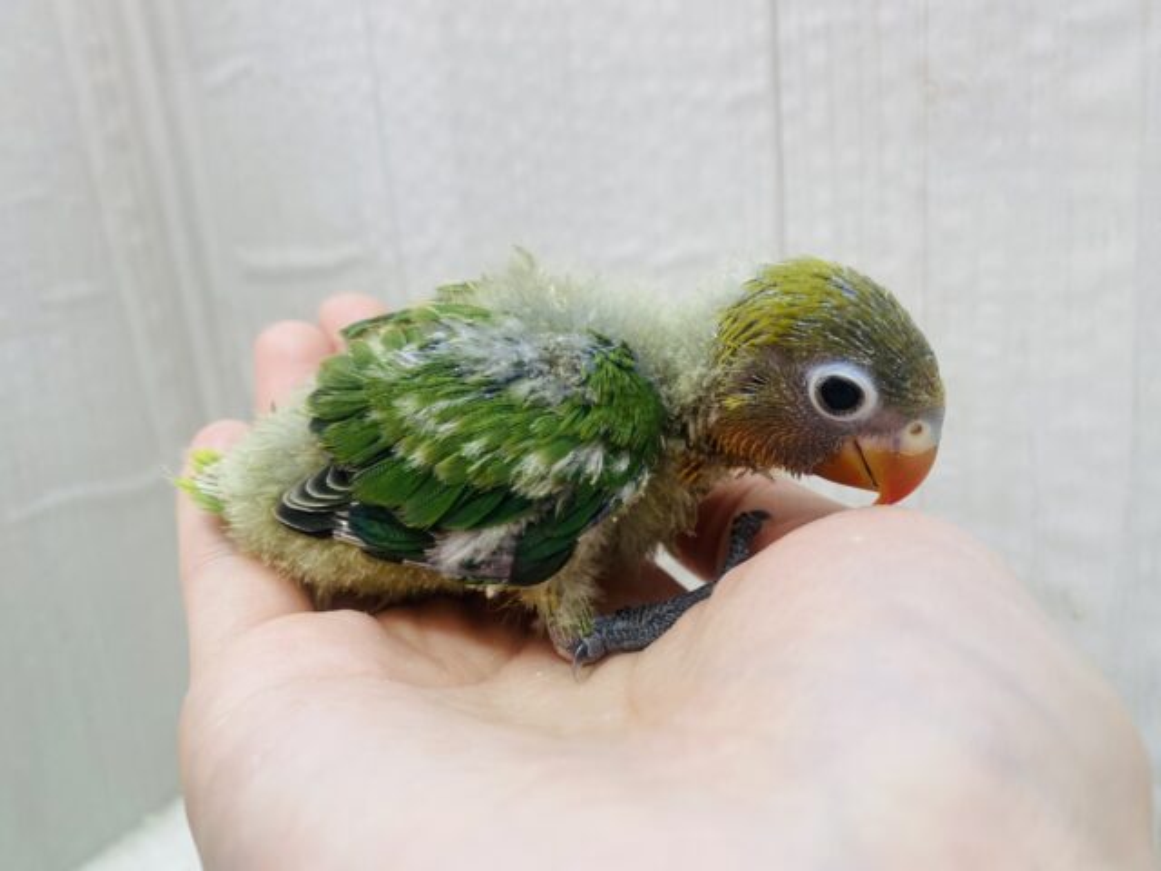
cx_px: 580
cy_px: 436
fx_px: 838
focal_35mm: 25
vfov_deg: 54.9
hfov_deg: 69.4
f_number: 1.8
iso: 80
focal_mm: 4.25
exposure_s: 1/100
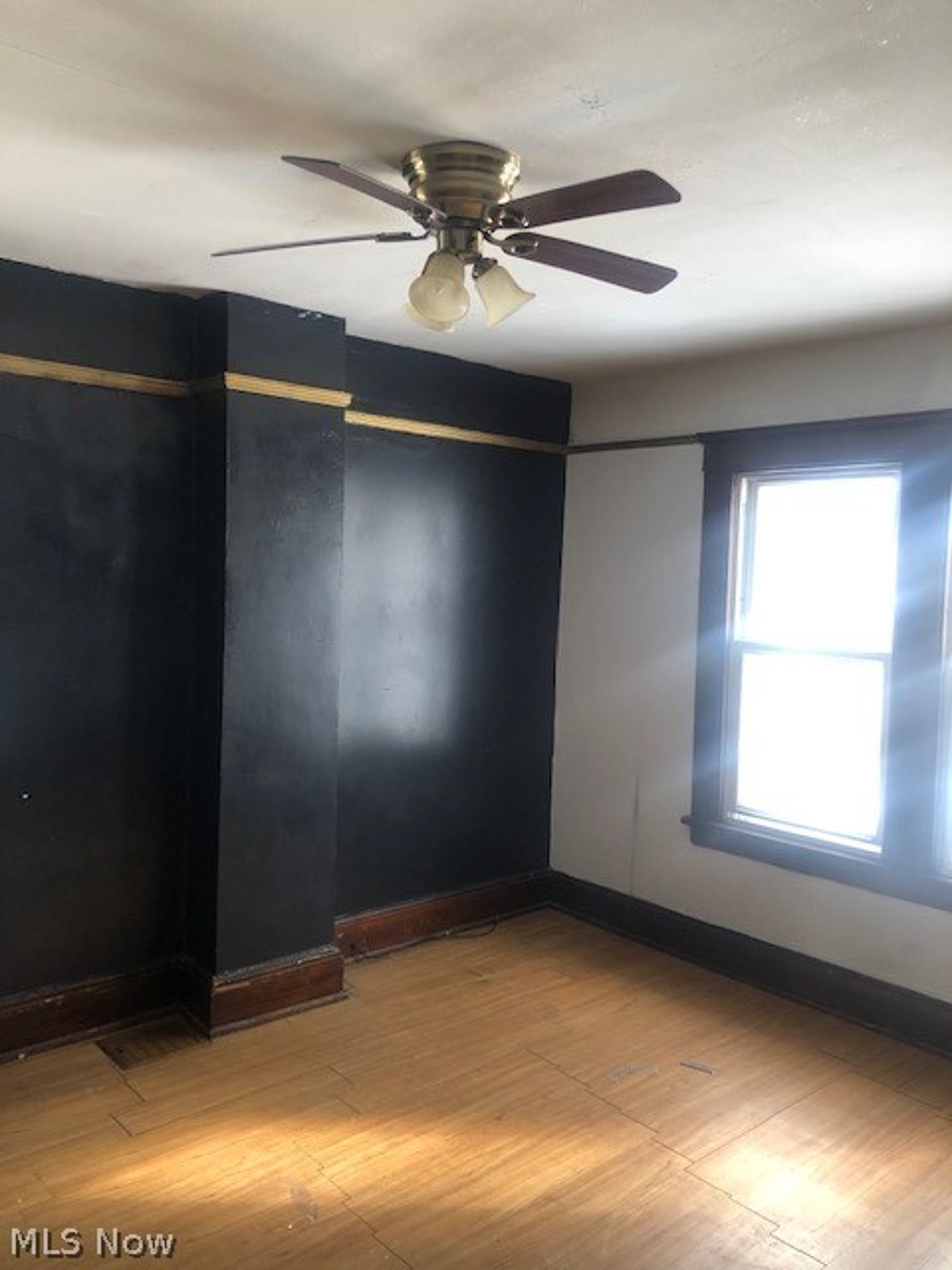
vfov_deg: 63.4
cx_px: 476
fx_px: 1027
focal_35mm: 28
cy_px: 635
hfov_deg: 49.7
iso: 40
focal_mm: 4
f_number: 1.8
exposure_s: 1/24
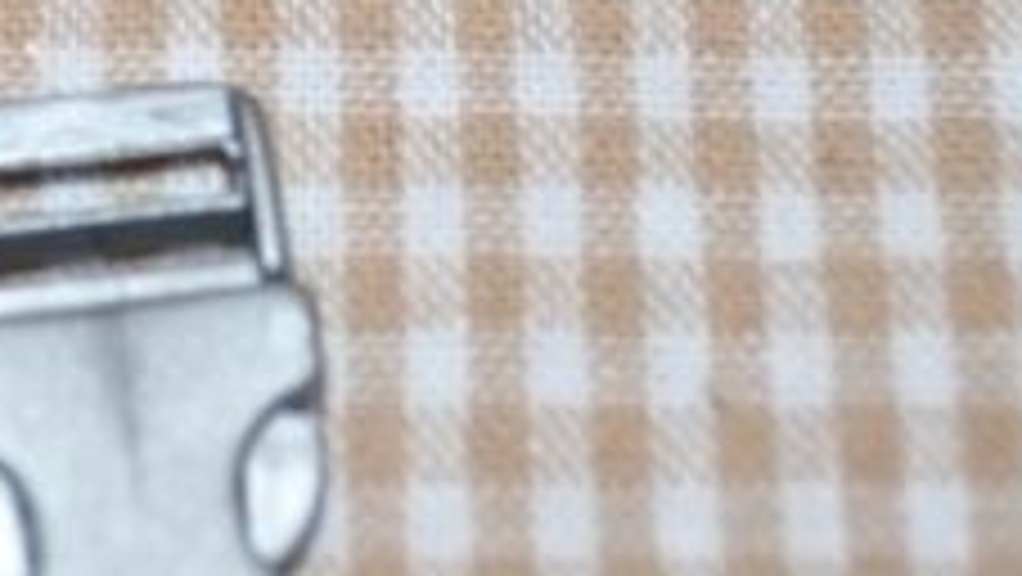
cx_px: 5
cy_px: -232
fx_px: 4799
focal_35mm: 177
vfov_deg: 6.8
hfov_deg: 12.0
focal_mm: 32
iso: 200
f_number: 4.8
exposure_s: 1/60
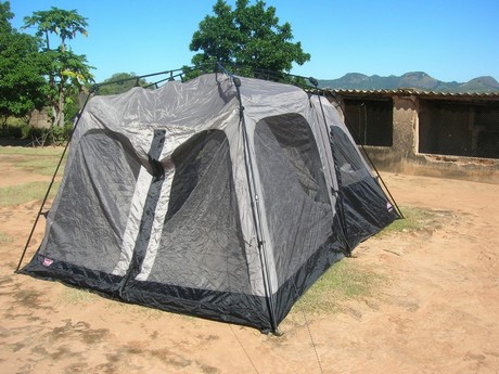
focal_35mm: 34
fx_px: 490
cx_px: 250
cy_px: 187
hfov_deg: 54.0
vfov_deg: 41.8
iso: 50
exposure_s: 1/338
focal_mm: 5.7
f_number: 4.9
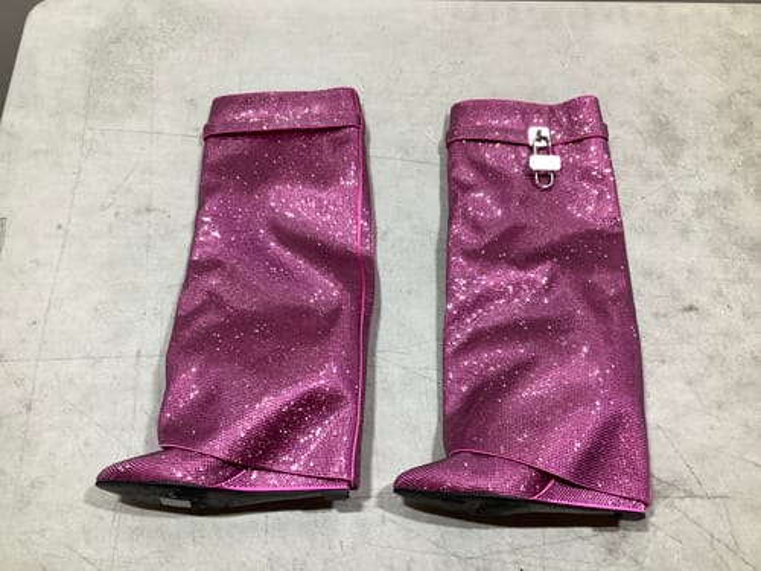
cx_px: 380
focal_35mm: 31
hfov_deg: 58.4
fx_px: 682
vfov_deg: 45.4
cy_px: 286
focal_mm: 3.3
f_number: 2.4
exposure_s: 1/100
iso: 80
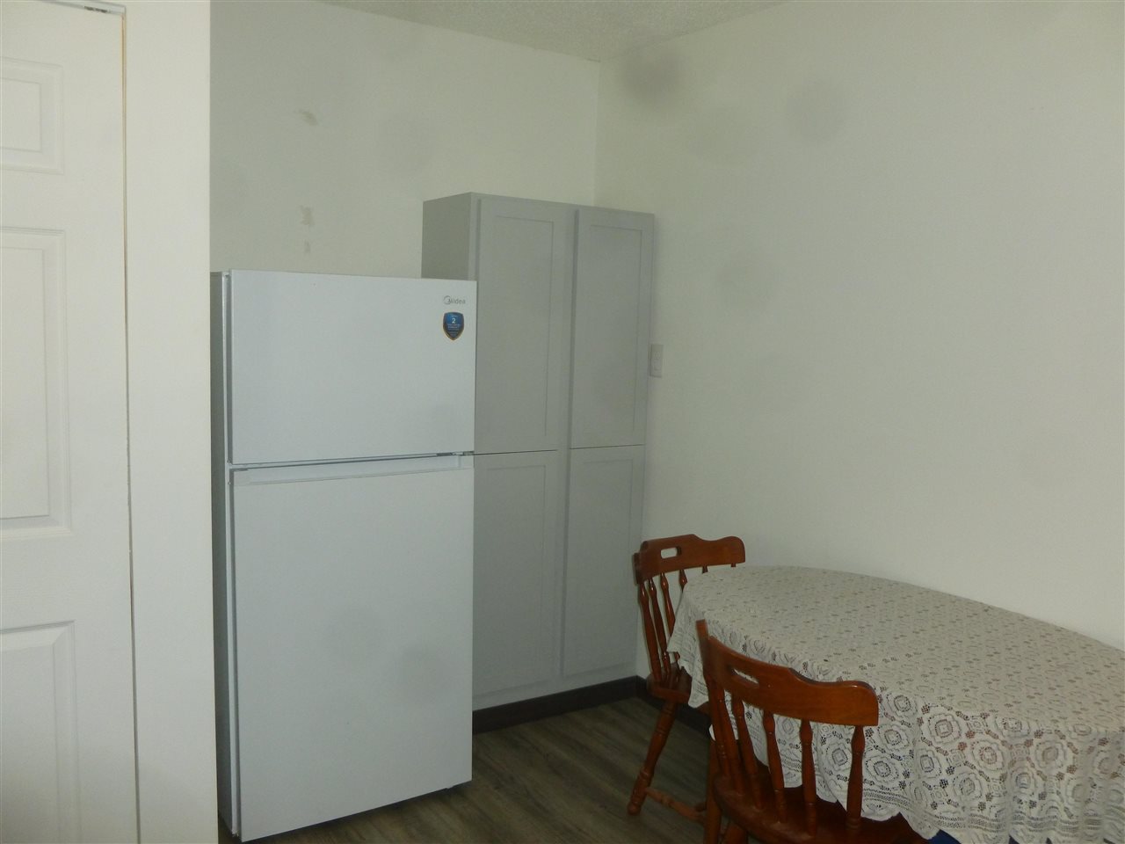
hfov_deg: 63.4
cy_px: 422
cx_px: 562
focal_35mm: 28
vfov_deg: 49.7
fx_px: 910
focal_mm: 5
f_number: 3.3
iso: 160
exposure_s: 1/60
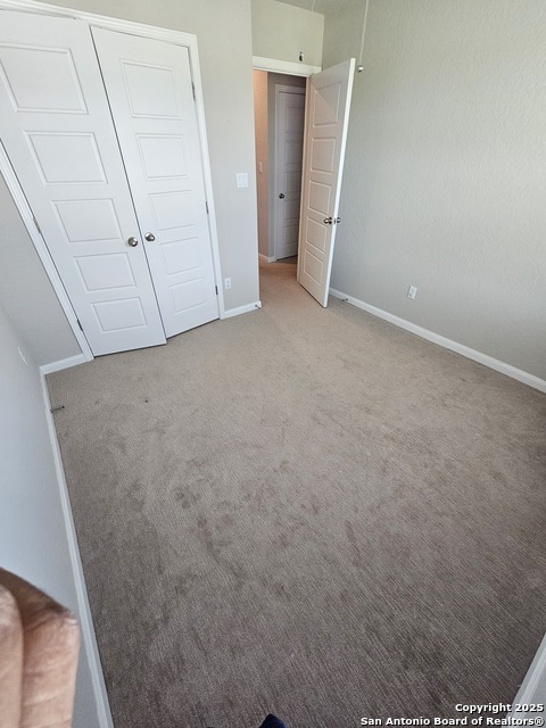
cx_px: 273
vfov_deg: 106.2
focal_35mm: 13
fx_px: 273
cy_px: 364
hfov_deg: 89.9
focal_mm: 2.2
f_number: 2.2
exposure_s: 1/77.4
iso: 160
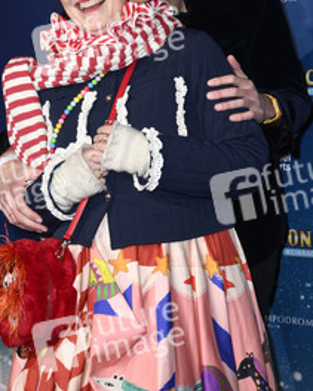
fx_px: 1483
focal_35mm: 128
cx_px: 151
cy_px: 116
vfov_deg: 15.0
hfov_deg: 12.0
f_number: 5.6
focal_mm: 90
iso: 1250
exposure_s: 1/250
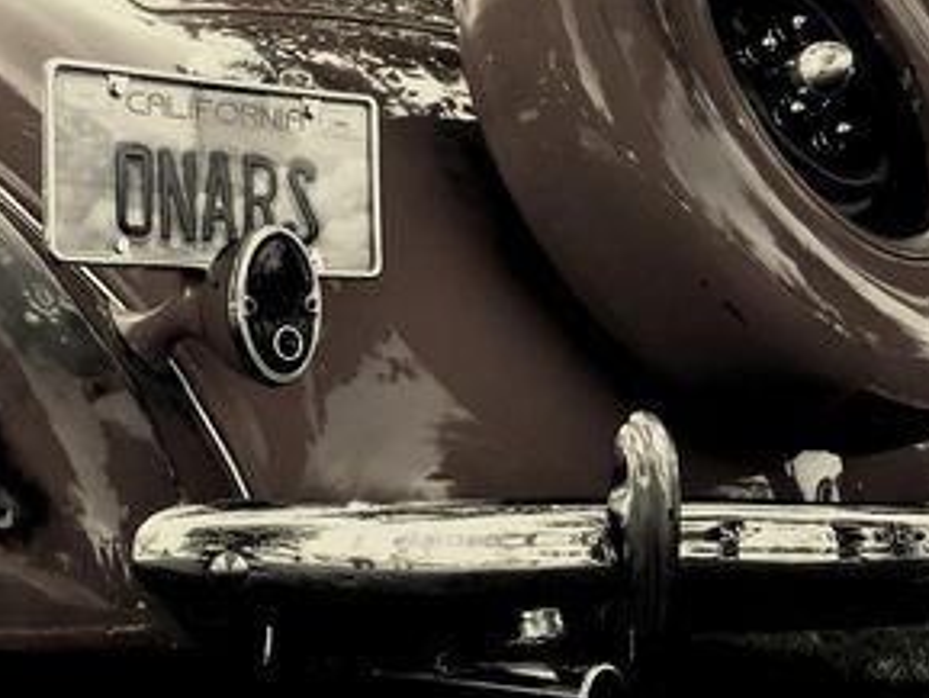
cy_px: 373
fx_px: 1665
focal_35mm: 62
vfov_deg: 23.7
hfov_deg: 30.4
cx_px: 177
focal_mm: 6
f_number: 2.8
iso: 80
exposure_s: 1/180
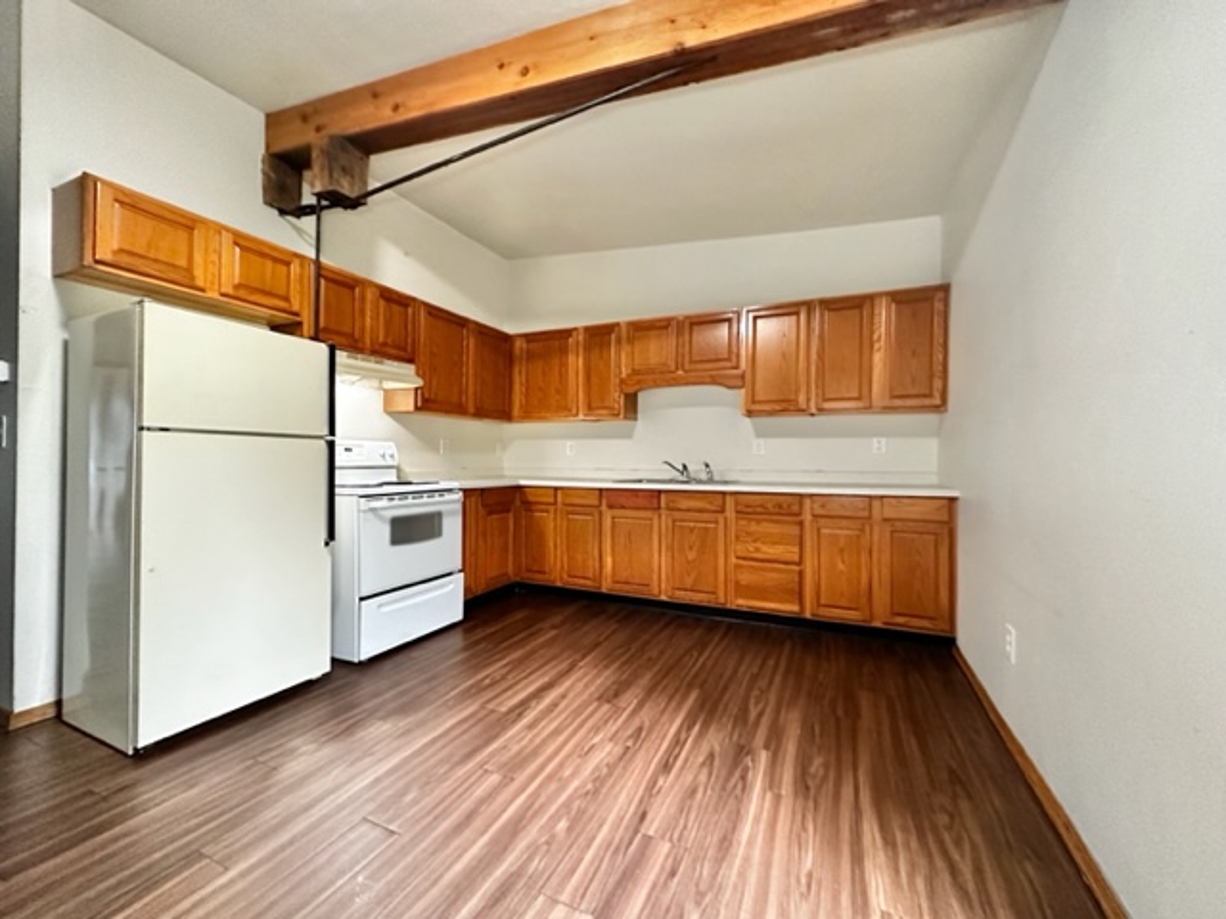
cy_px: 460
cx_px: 613
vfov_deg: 85.7
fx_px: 496
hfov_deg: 102.1
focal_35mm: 14
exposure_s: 1/60
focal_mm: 2.22
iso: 800
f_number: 2.2
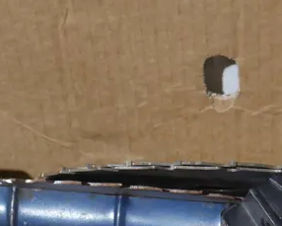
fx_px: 1169
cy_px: 275
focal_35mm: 140
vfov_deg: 10.8
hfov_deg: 13.7
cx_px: 211
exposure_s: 1/60
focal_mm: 20
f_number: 4.5
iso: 1600
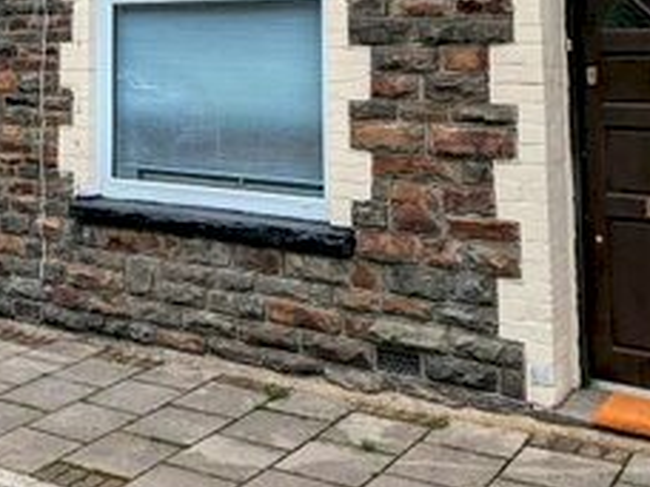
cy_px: -81
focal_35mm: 49
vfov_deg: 26.7
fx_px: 920
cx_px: 192
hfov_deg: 38.3
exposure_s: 1/2160
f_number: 2.2
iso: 53
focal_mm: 2.35
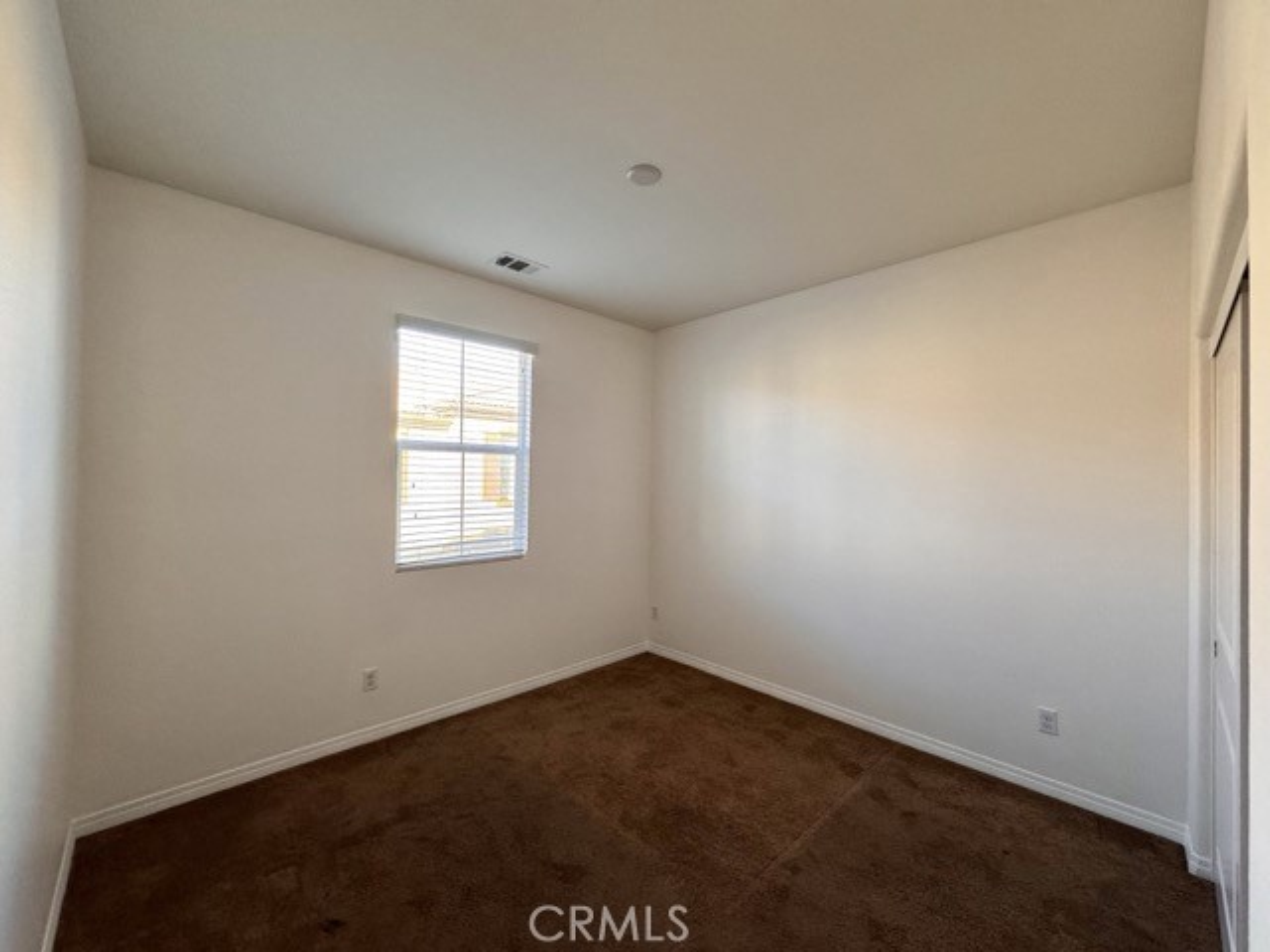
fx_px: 514
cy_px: 476
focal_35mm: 14
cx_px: 635
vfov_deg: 85.7
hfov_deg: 102.1
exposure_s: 1/120
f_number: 2.2
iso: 250
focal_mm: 2.22
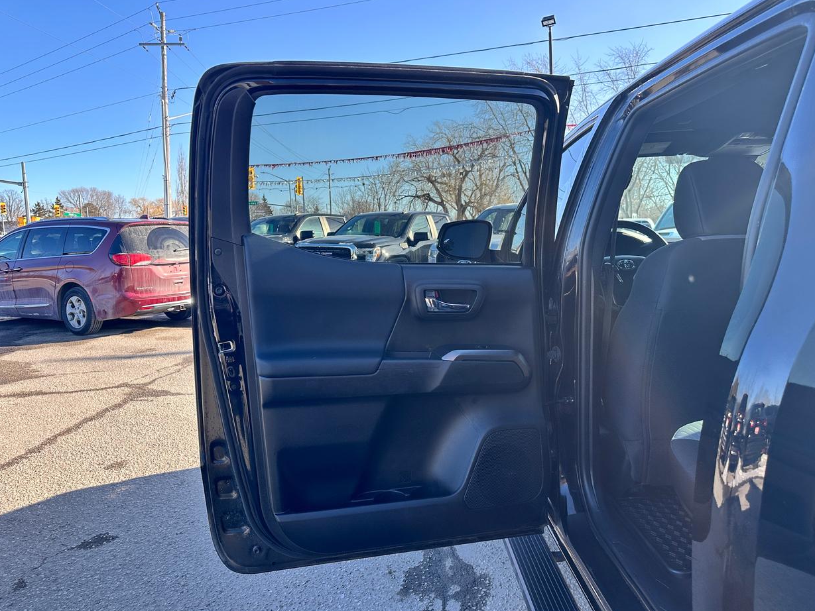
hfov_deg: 69.4
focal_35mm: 25
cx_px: 411
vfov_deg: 54.9
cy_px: 302
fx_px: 589
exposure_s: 1/872
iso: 80
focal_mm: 6.86
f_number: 1.78
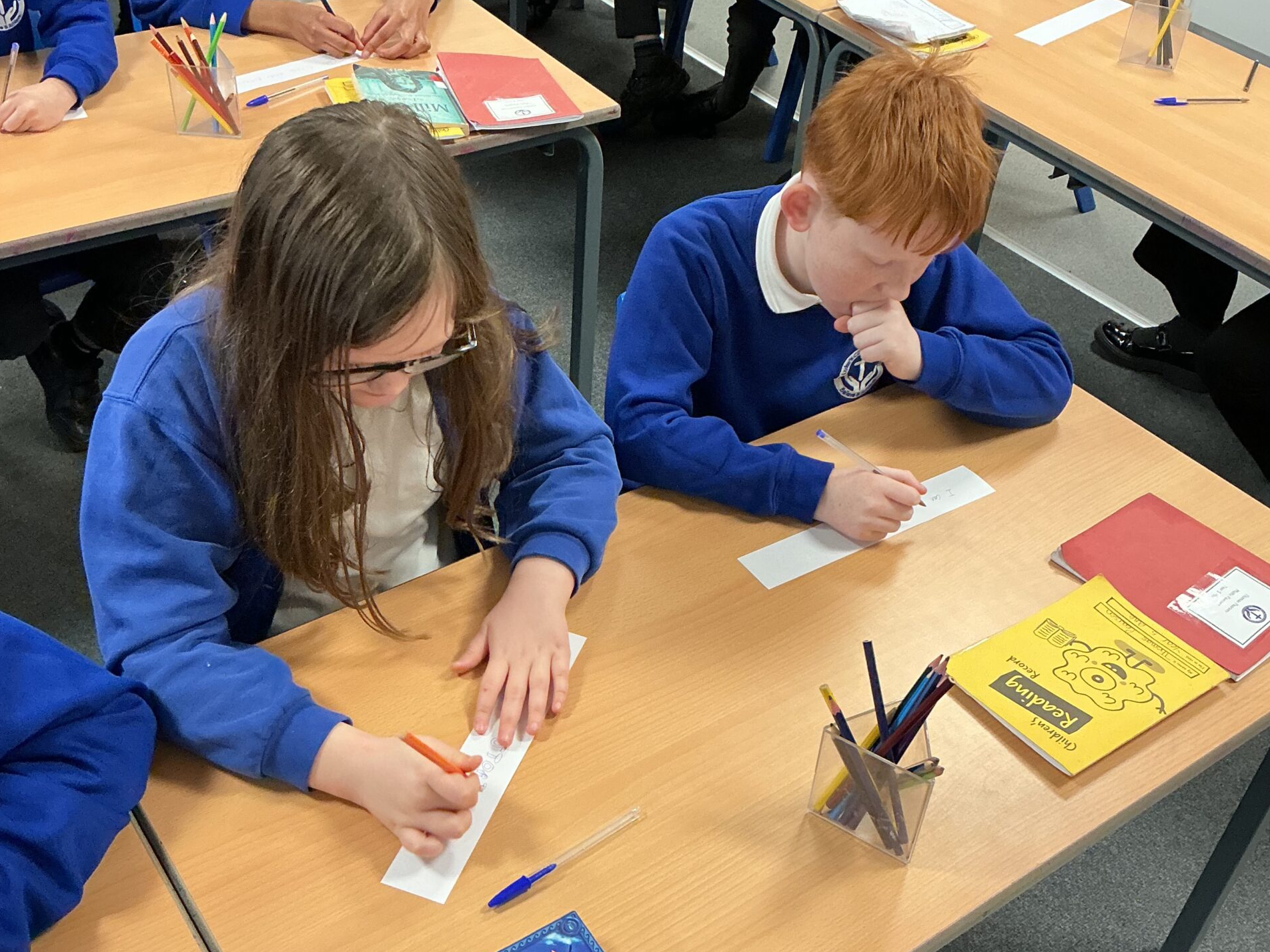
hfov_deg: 47.9
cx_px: 634
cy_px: 521
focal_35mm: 39
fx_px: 1431
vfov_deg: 36.8
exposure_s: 1/60
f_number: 1.8
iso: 160
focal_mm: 3
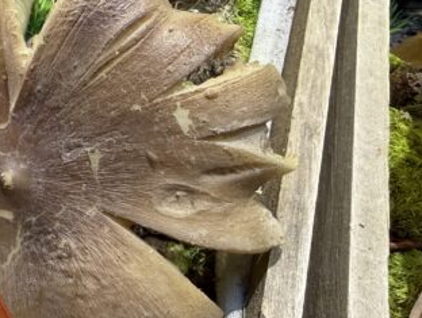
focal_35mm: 53
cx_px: -38
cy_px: 172
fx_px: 647
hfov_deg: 32.1
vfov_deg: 27.6
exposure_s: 1/100
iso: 200
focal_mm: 2.22
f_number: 2.2
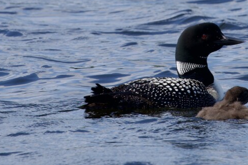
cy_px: 71
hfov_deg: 7.3
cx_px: 169
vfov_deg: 4.9
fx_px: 1949
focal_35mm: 283
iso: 125
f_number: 5
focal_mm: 200
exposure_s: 1/800
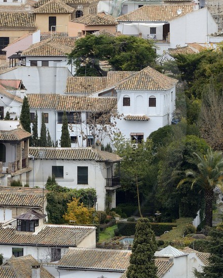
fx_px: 4495
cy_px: 121
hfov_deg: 2.8
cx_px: 31
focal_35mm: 545
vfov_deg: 3.6
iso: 400
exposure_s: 1/200
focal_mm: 200
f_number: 5
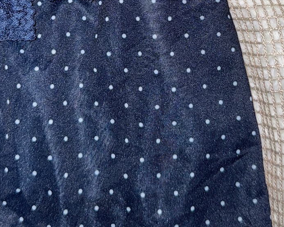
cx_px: 138
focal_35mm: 69
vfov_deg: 21.2
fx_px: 580
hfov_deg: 27.5
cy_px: -15
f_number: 1.78
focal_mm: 6.76
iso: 64
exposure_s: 1/31
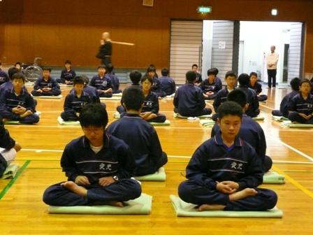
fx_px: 696
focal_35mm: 77
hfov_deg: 25.3
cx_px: 156
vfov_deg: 19.1
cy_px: 118
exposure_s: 1/8
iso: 800
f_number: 4.6
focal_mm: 12.7
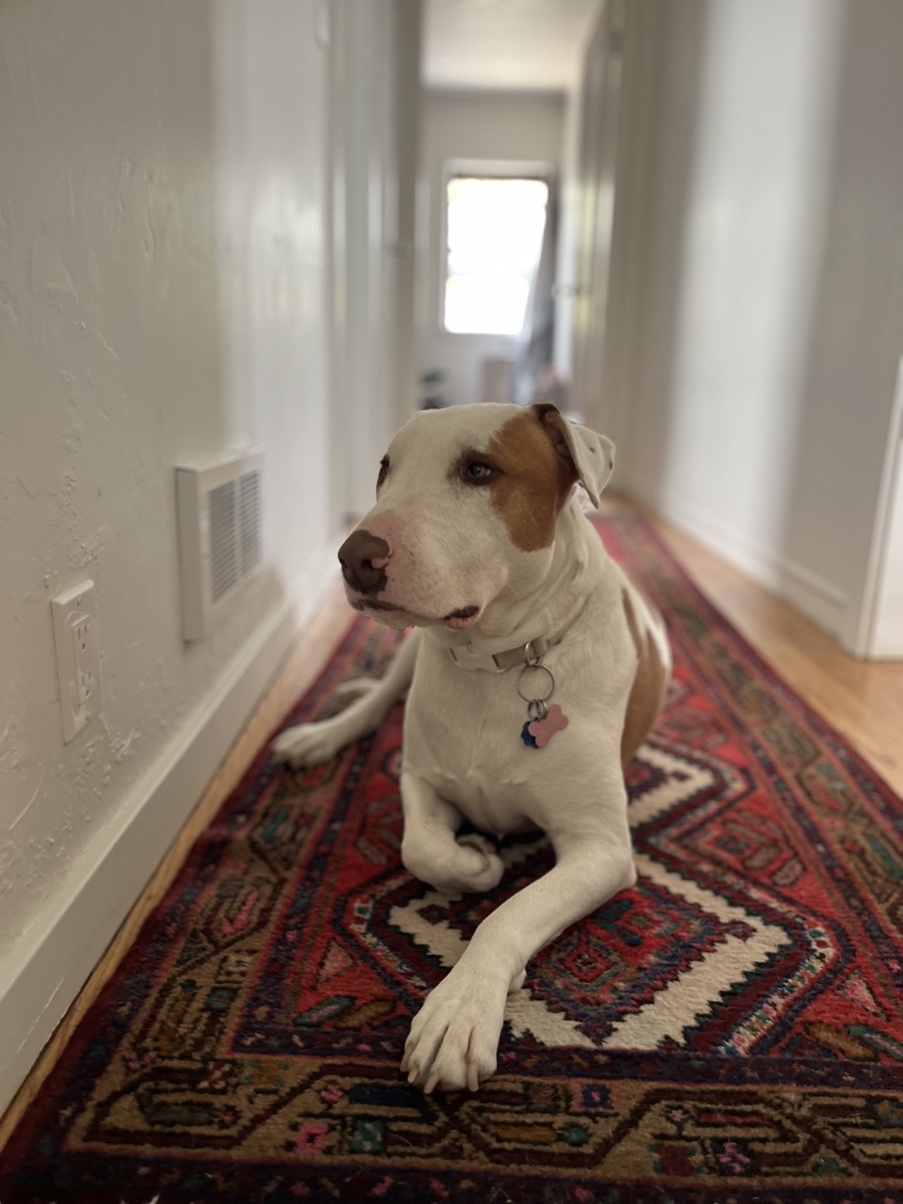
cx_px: 452
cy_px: 602
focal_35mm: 26
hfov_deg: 53.1
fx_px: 904
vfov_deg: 67.3
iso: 200
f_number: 1.6
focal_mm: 5.1
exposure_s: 1/60
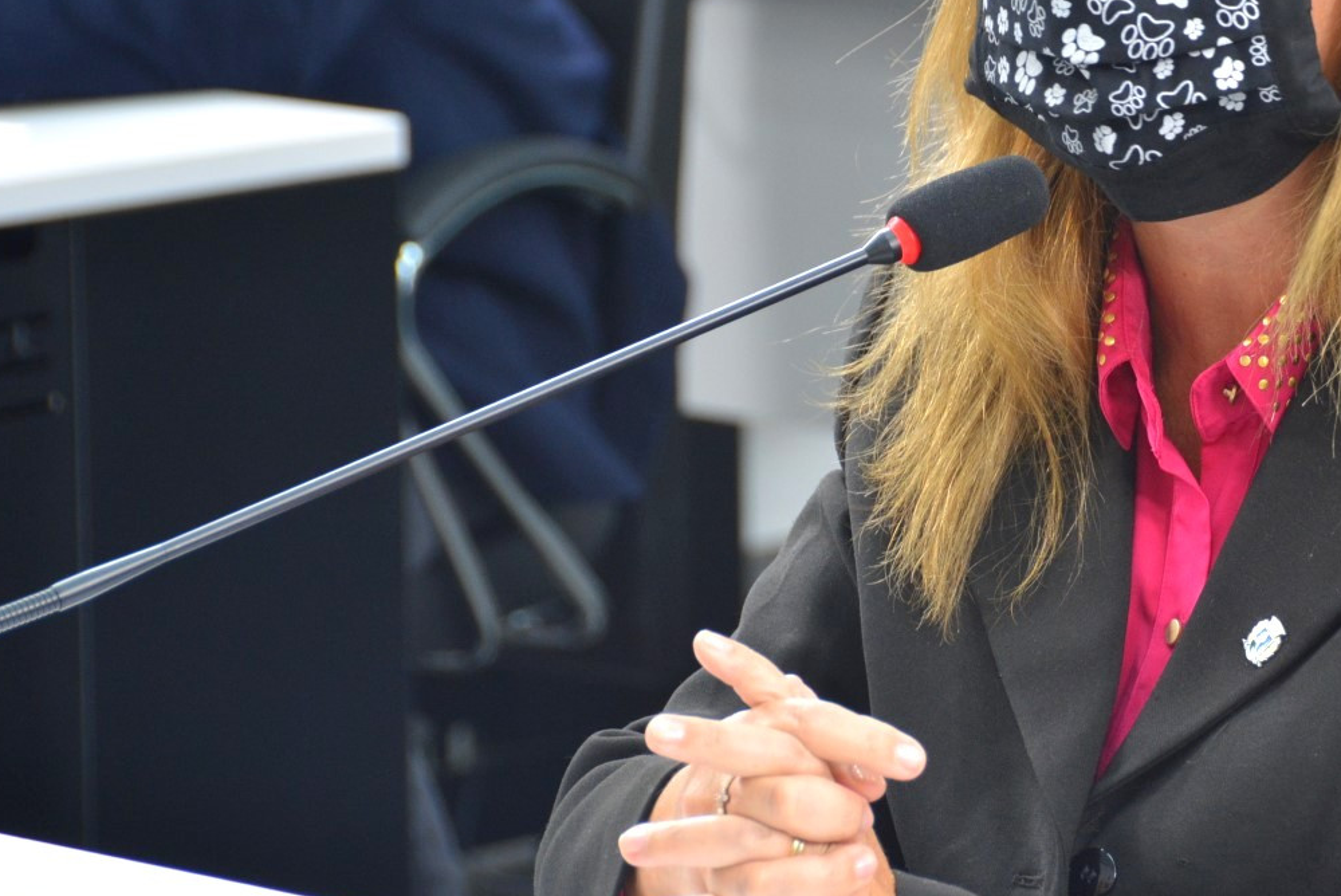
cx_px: 937
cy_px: 258
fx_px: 10846
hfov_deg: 7.1
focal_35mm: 291
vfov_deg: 4.7
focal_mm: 120
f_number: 5.3
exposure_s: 1/50
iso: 800
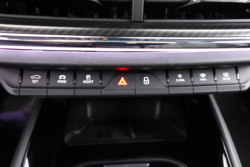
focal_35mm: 24
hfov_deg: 73.7
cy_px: 84
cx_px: 125
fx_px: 167
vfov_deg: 53.1
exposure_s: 1/6
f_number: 1.8
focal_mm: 9.4
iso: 1600
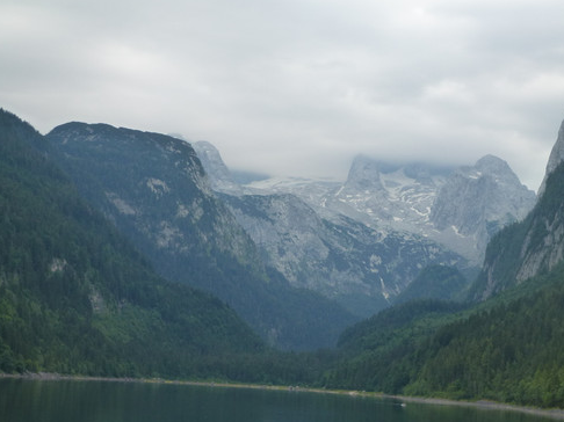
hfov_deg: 27.4
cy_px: 210
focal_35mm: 71
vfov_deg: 20.7
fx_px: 1156
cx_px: 284
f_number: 4.6
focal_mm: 11.7
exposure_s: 1/400
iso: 160
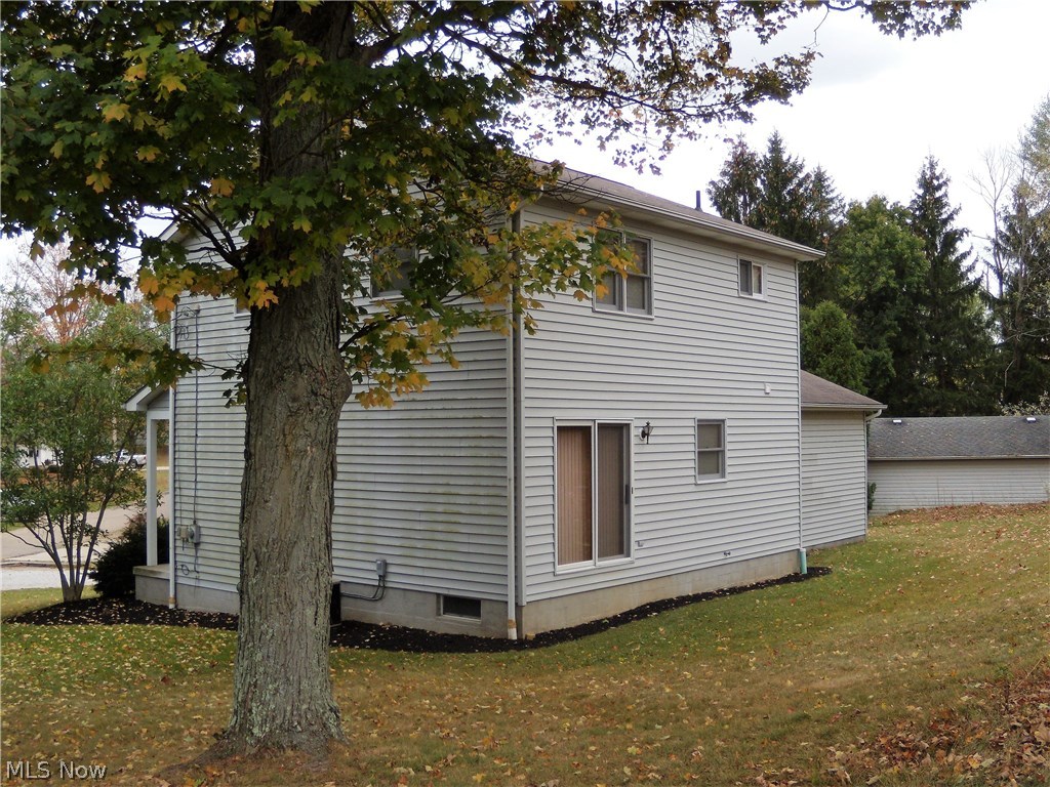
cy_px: 394
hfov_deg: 51.4
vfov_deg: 39.7
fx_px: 1092
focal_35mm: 36
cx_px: 525
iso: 80
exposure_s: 1/320
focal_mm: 6.4
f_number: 3.6
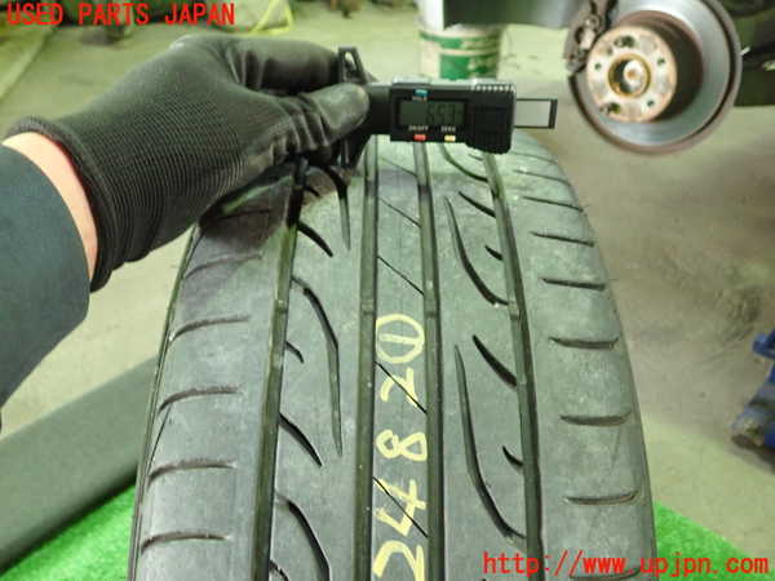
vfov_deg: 46.8
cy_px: 290
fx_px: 672
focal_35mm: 30
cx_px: 388
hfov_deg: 60.0
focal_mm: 5.5
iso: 1000
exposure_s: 1/30
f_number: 2.3
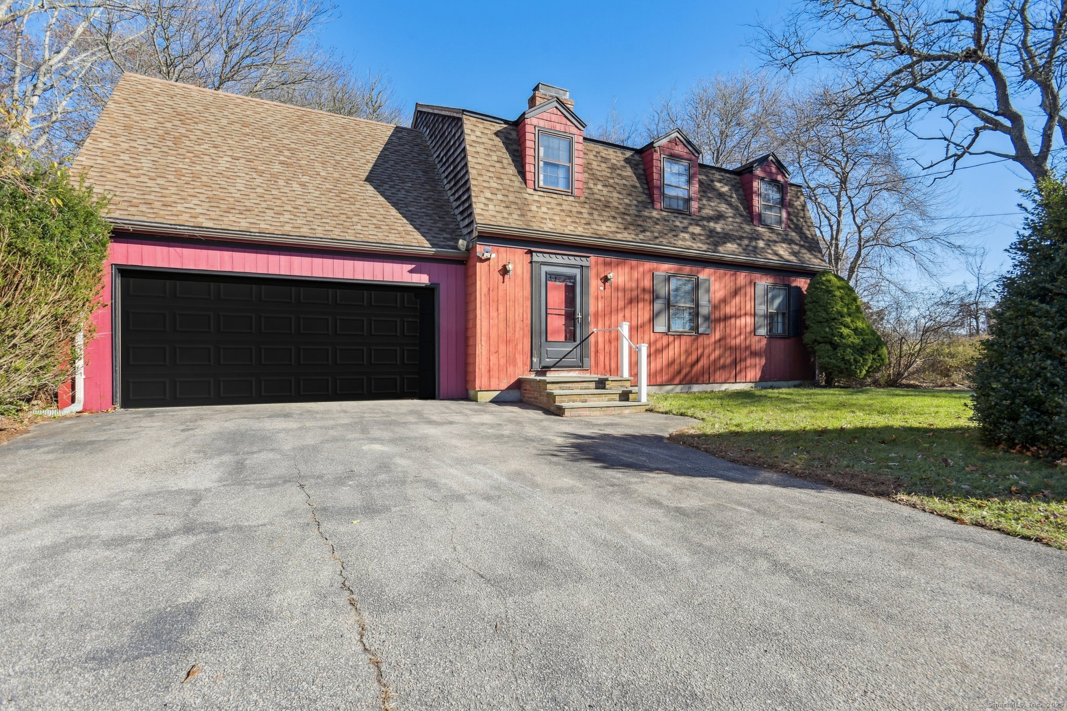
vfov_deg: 70.4
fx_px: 504
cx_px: 534
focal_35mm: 17
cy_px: 356
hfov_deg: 93.3
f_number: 11
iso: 400
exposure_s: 1/800
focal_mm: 17
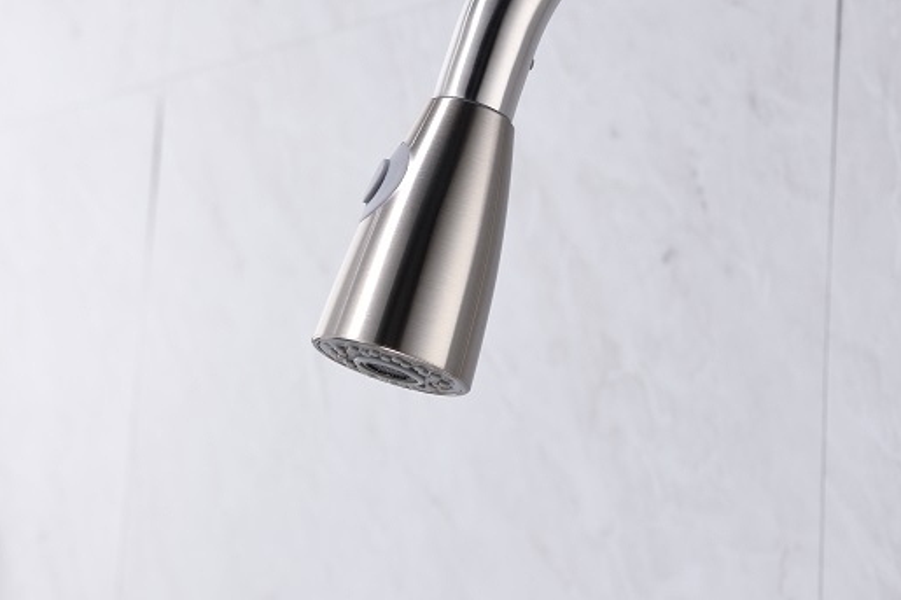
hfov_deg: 20.0
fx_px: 2552
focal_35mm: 102
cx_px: 341
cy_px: 240
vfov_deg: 13.4
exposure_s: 1/100
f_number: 10
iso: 100
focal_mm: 70
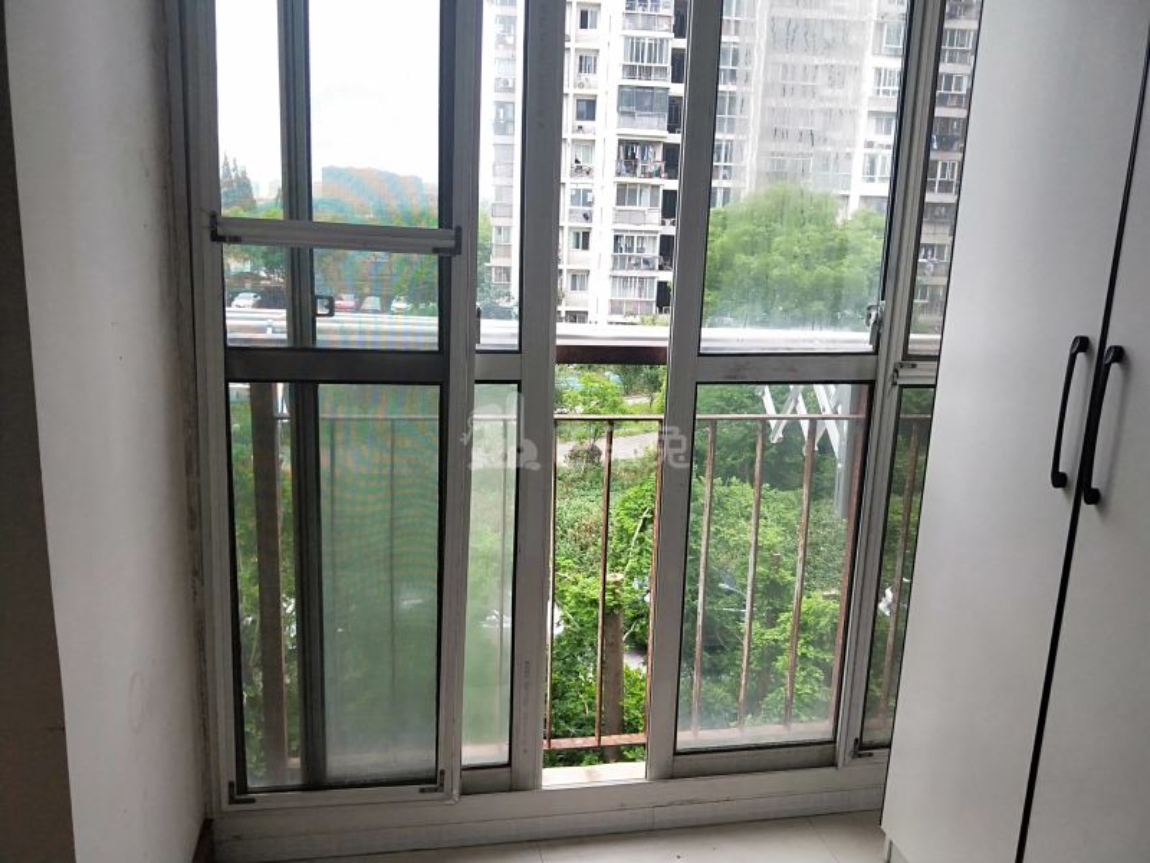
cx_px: 575
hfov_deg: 56.8
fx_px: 1063
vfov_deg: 44.2
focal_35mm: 32
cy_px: 432
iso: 47
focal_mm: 5.5
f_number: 1.7
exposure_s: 1/100
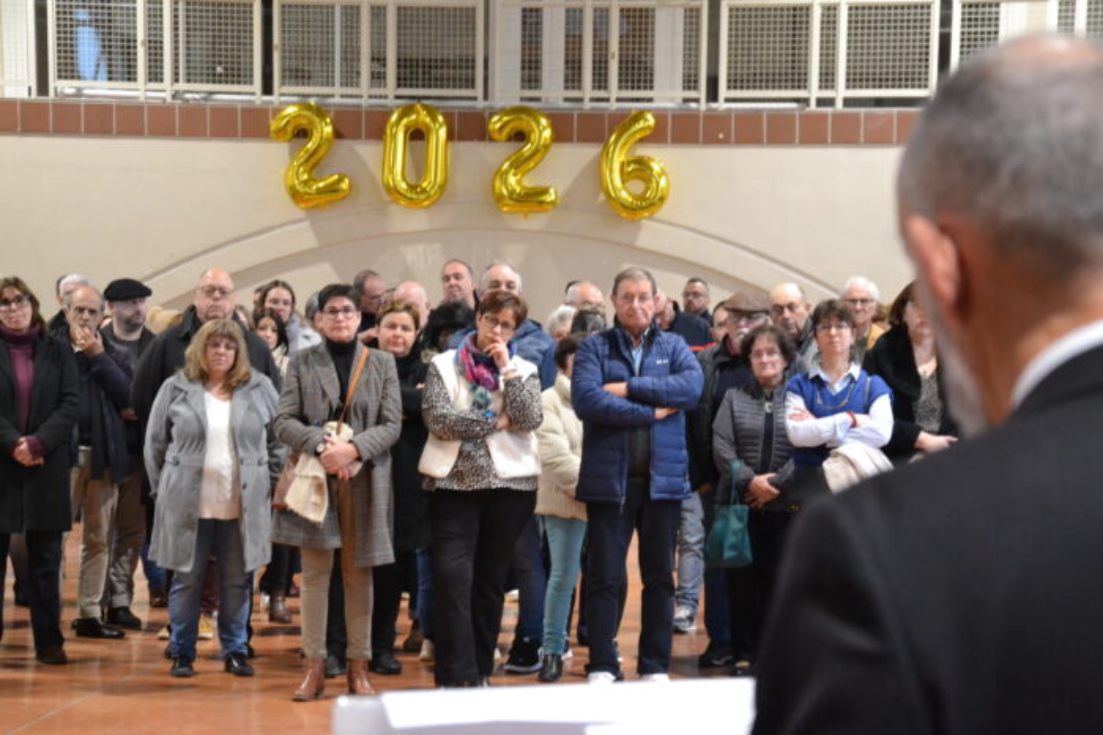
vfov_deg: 13.8
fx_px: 3032
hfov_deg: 20.6
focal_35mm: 99
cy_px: 368
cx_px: 552
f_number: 5.3
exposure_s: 1/50
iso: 3200
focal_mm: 66
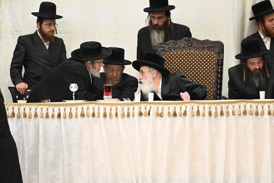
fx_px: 2282
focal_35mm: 300
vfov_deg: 4.6
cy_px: 92
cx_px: 137
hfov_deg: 6.9
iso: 640
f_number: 2.8
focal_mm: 200
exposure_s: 1/125
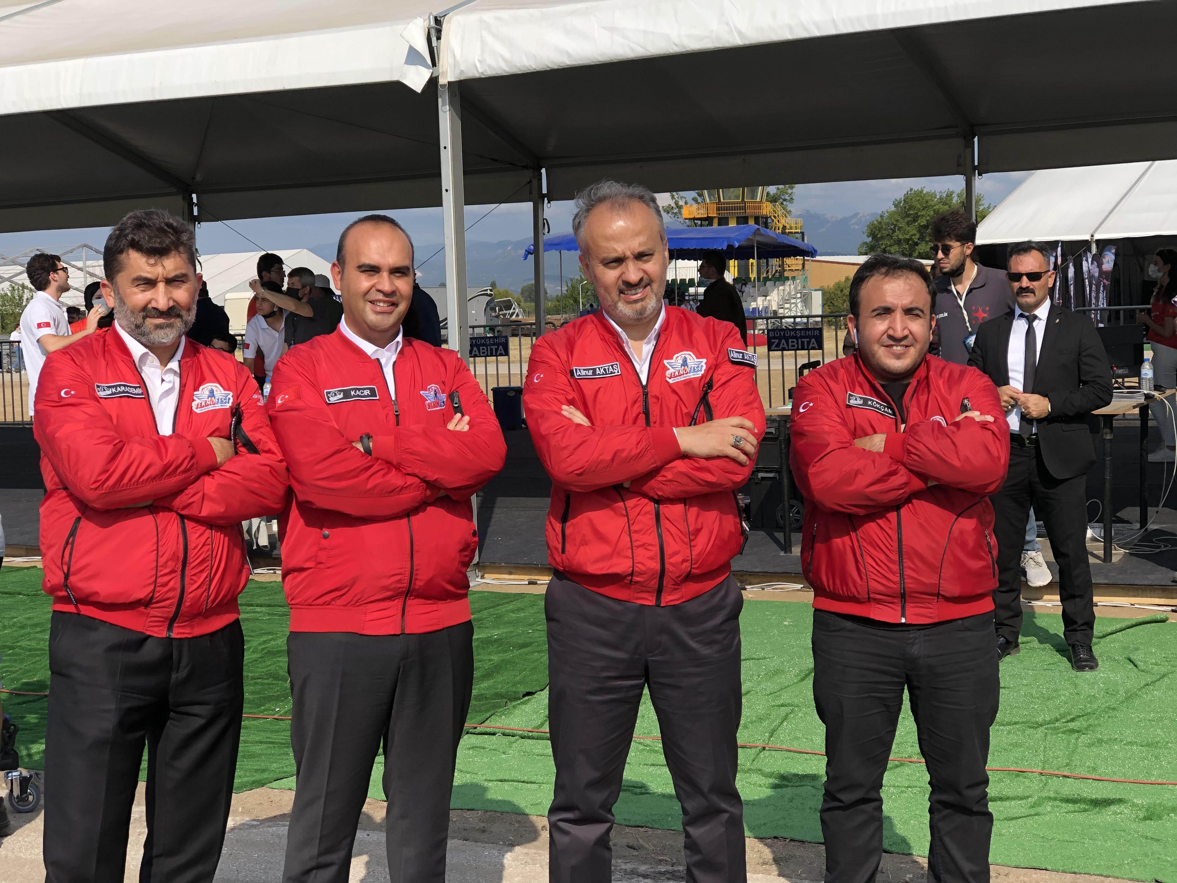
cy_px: 442
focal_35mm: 57
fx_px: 1938
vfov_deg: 25.7
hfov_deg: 33.8
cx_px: 588
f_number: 2.8
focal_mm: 6.6
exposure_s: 1/666
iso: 20
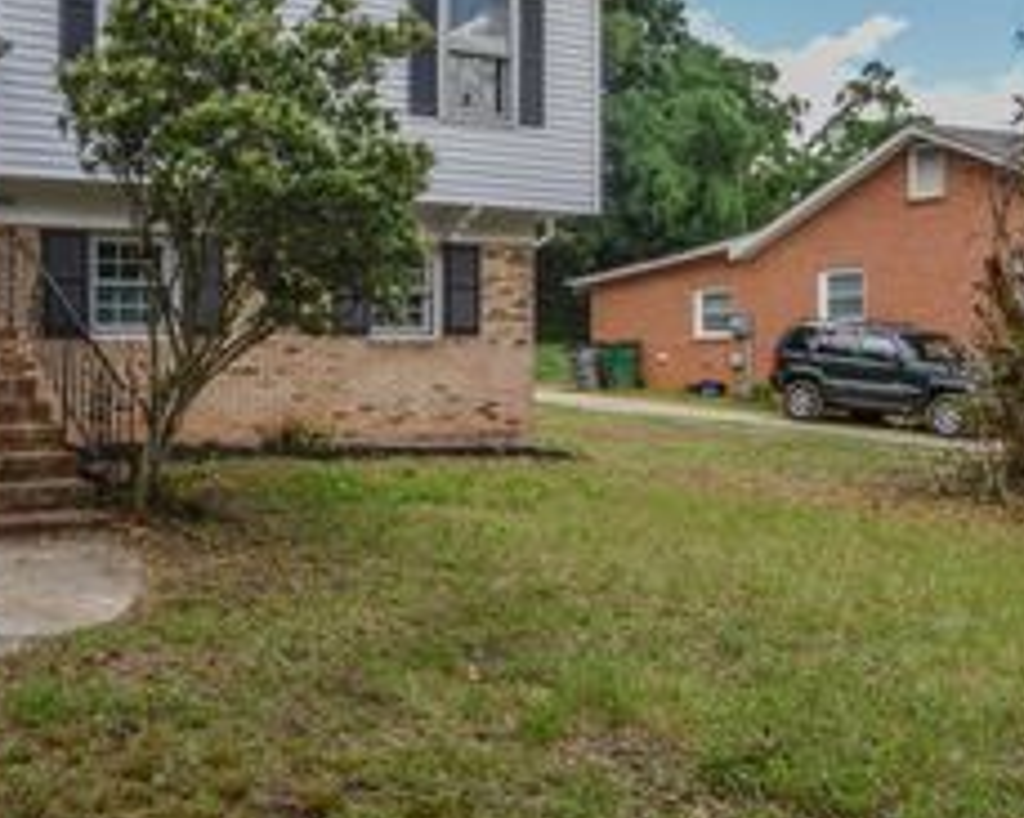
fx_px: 1213
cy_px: 337
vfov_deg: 37.2
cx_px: 121
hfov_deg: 42.4
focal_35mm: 40
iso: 100
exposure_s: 1/160
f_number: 6.3
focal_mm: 13
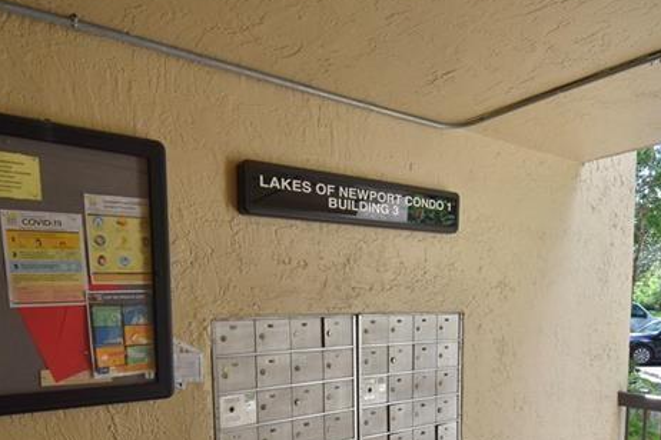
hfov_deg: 69.3
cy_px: 359
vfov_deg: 46.6
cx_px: 308
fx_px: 477
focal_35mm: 26
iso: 360
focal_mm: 10
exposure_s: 1/250
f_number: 5.6
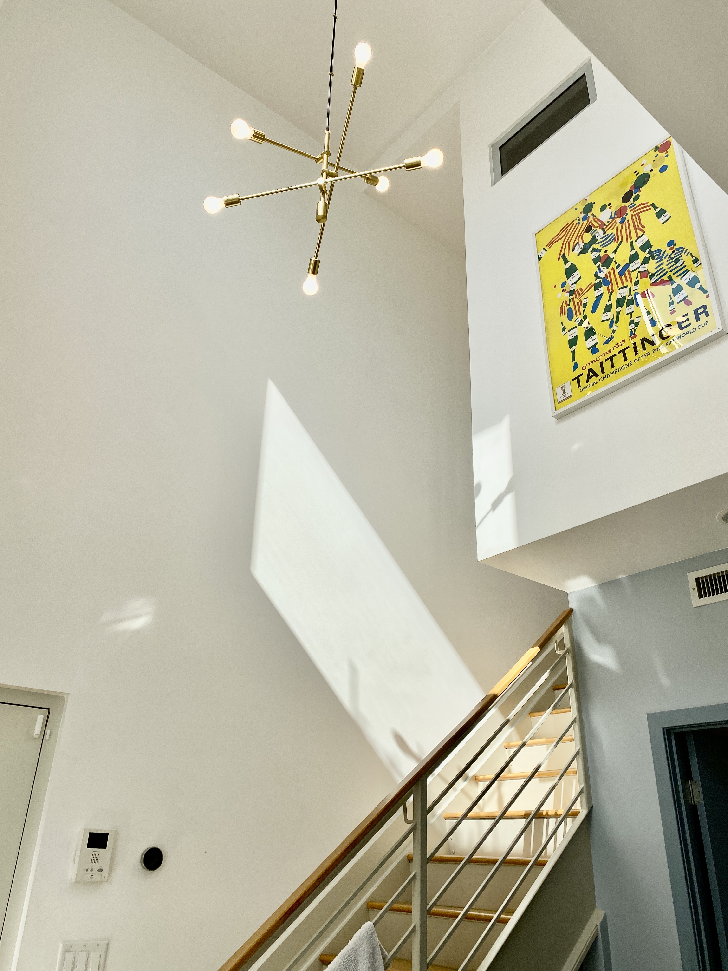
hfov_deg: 53.1
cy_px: 486
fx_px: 729
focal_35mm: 26
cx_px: 364
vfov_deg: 67.3
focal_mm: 4.25
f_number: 1.8
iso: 32
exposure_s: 1/1565
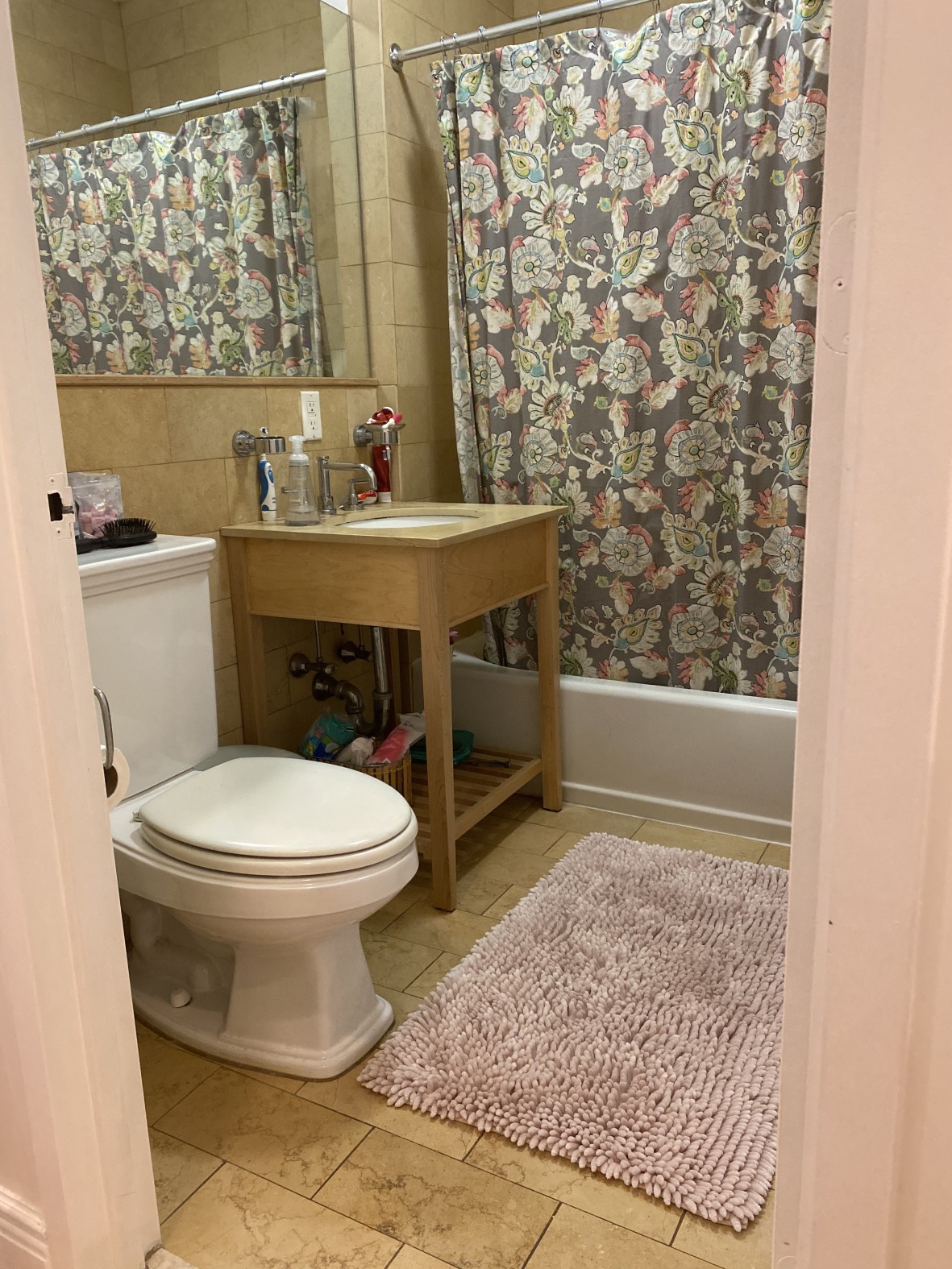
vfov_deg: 67.3
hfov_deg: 53.1
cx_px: 476
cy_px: 634
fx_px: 954
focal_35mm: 26
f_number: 1.8
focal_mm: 4.25
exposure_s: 1/60
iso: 400
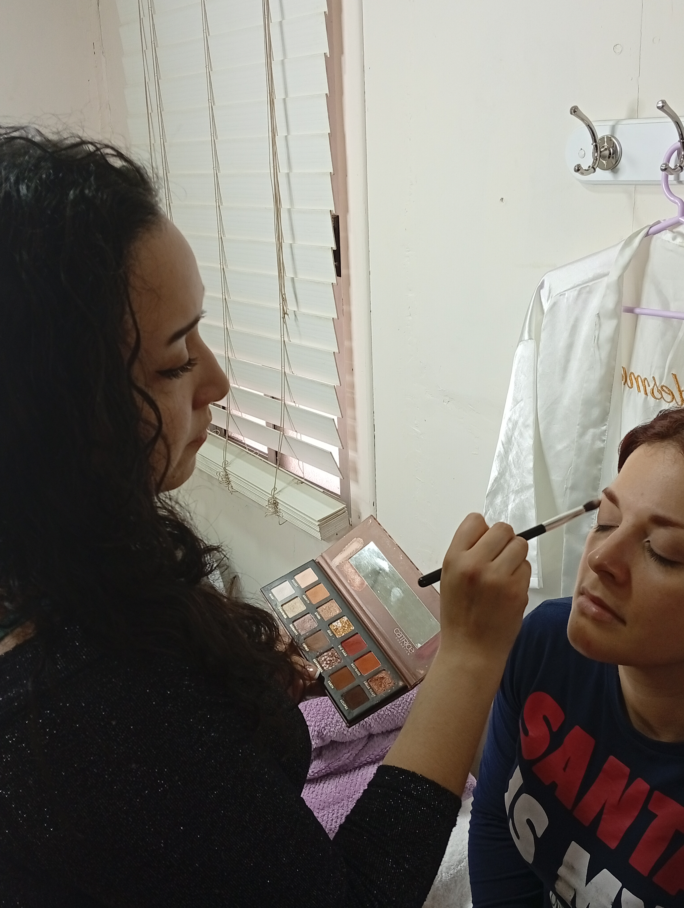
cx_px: 342
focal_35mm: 37
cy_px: 454
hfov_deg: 38.8
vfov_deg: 50.1
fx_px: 972
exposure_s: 1/50
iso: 243
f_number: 1.8
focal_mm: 3.98
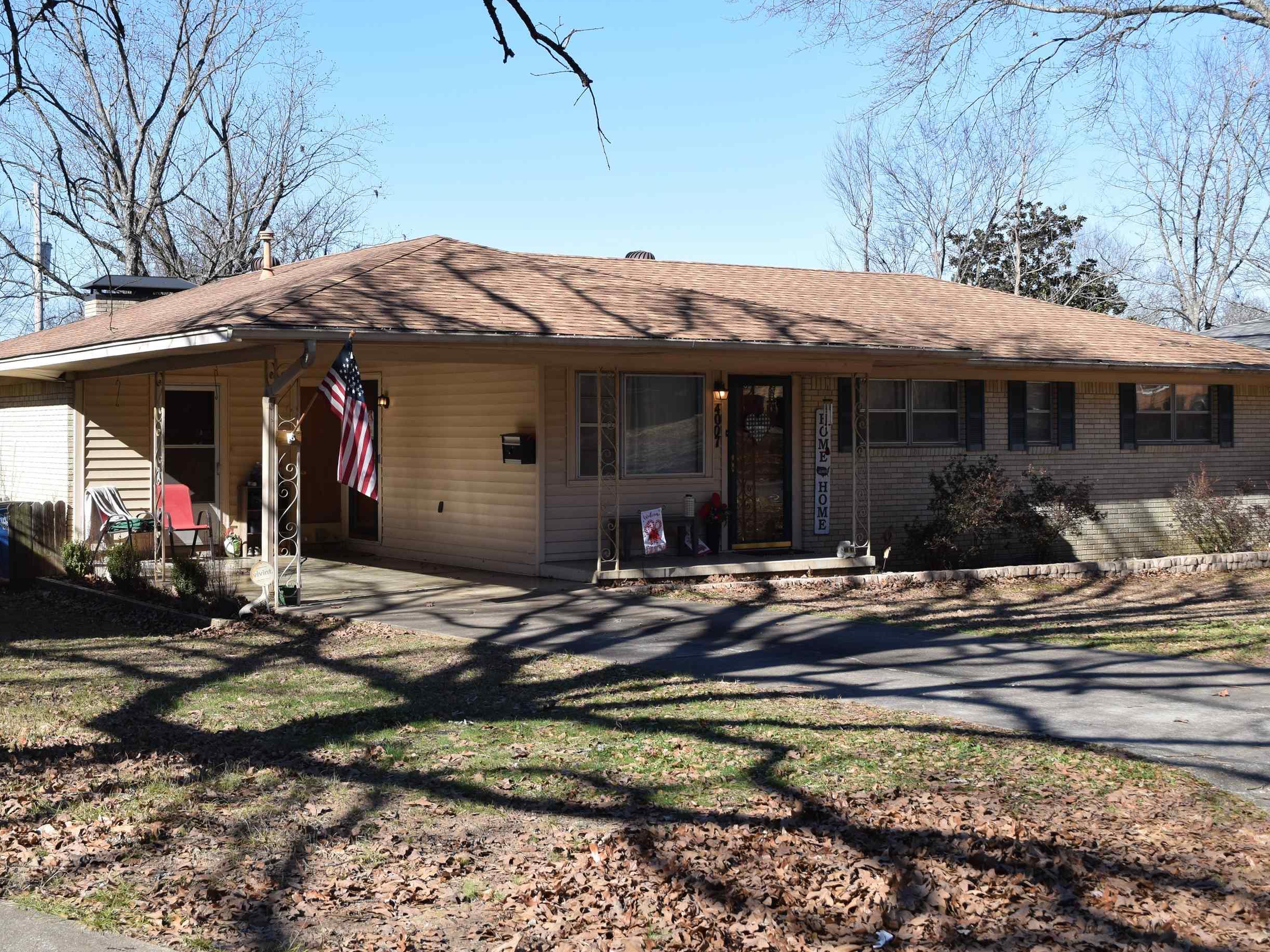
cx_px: 539
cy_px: 429
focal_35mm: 47
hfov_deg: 40.3
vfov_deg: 30.9
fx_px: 1724
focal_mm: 26
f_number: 9
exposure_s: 1/320
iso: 200
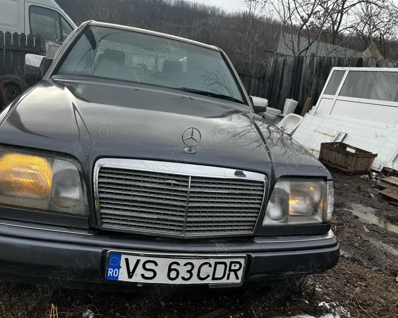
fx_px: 342
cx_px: 209
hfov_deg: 60.4
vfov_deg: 50.0
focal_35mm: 29
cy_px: 164
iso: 50
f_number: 1.6
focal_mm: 5.1
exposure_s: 1/684
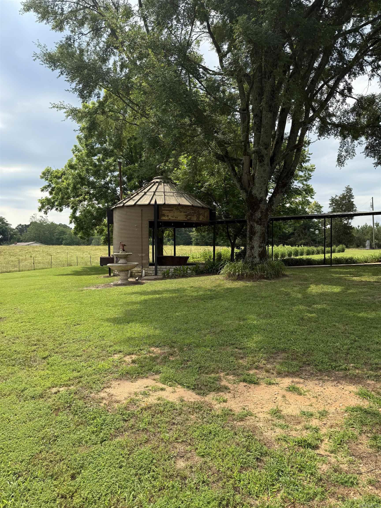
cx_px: 190
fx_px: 352
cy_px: 254
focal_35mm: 24
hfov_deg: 56.8
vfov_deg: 71.6
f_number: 1.78
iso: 80
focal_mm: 6.76
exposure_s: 1/2703
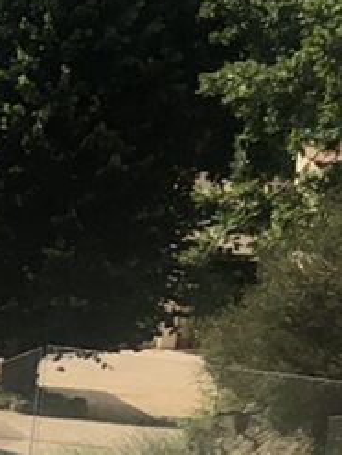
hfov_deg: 6.1
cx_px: -805
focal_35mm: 217
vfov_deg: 8.8
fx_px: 2859
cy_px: 767
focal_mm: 3.99
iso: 20
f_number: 1.8
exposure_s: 1/1779
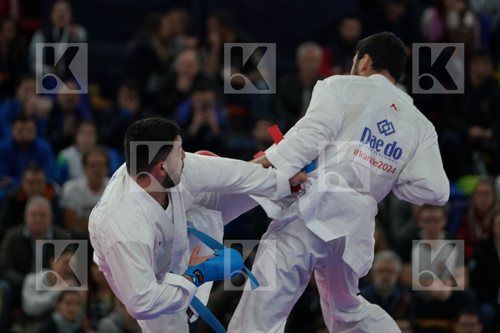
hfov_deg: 7.3
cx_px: 250
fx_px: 3930
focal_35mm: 283
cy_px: 166
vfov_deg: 4.9
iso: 1250
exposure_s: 1/1000
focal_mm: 189
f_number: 2.8
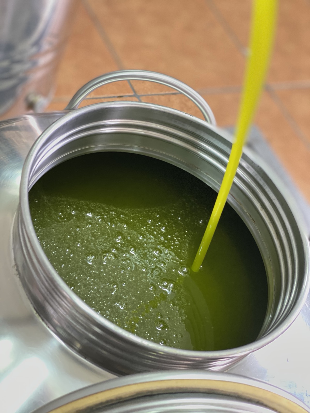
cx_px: 155
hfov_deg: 28.0
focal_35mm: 52
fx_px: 621
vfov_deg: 36.8
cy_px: 206
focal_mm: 6
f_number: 2
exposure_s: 1/14
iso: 500
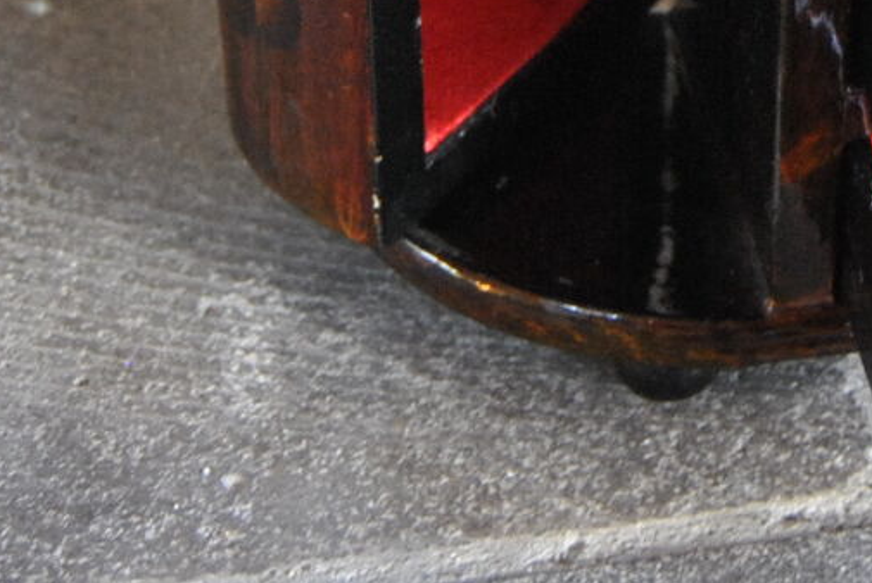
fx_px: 3346
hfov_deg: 14.7
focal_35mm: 138
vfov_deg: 9.8
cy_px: -204
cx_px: 822
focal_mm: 24
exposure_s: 1/30
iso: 560
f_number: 3.8
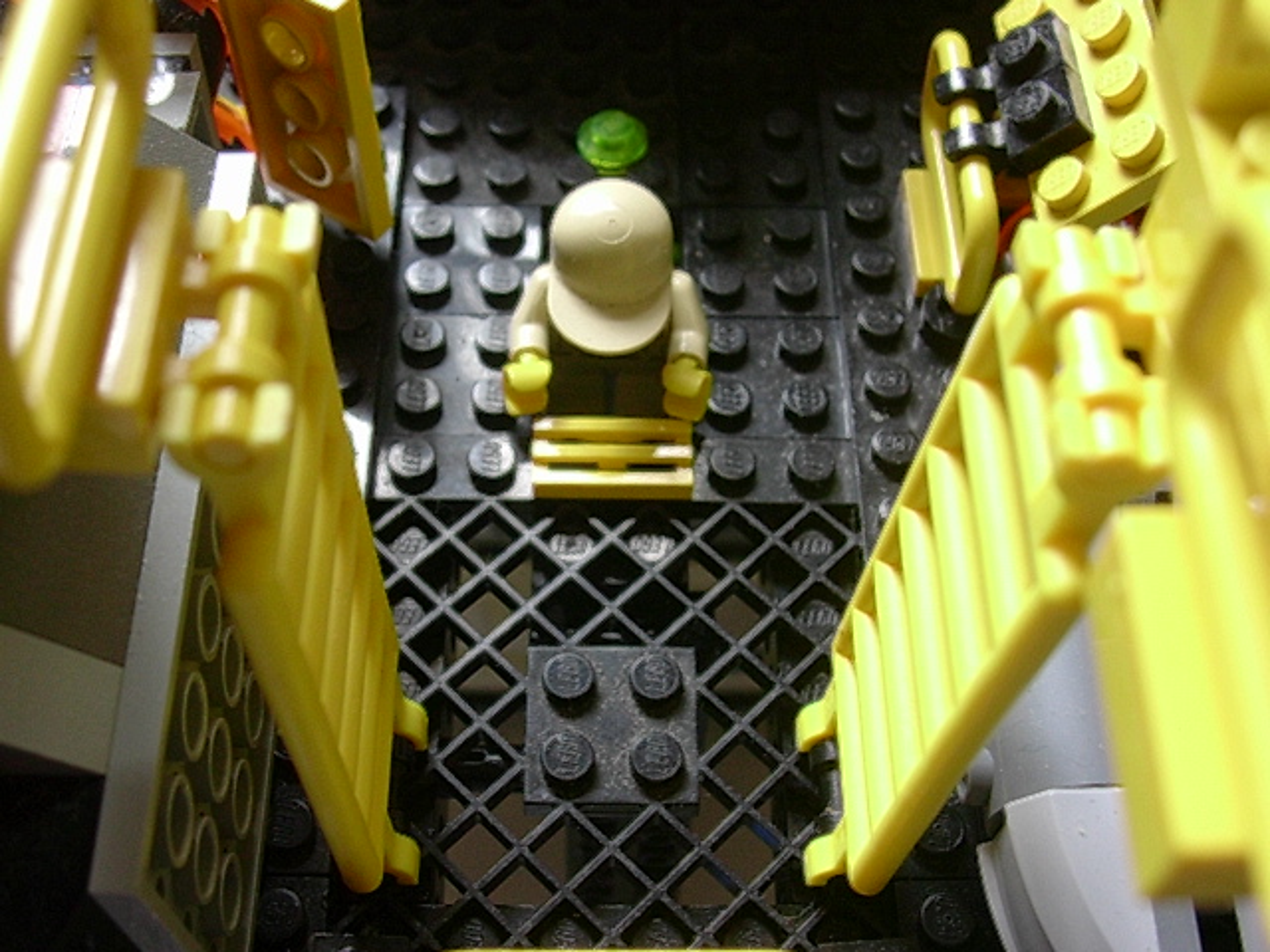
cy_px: 476
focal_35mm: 45
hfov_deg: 42.1
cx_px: 635
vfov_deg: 32.2
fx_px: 1651
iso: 70
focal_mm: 6.7
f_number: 2.9
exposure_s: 1/41.4
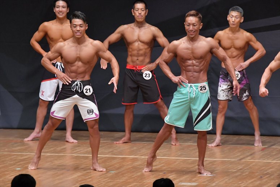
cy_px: 94
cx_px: 140
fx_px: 2332
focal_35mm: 300
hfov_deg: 6.9
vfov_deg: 4.6
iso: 6400
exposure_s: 1/400
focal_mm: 200
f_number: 5.6
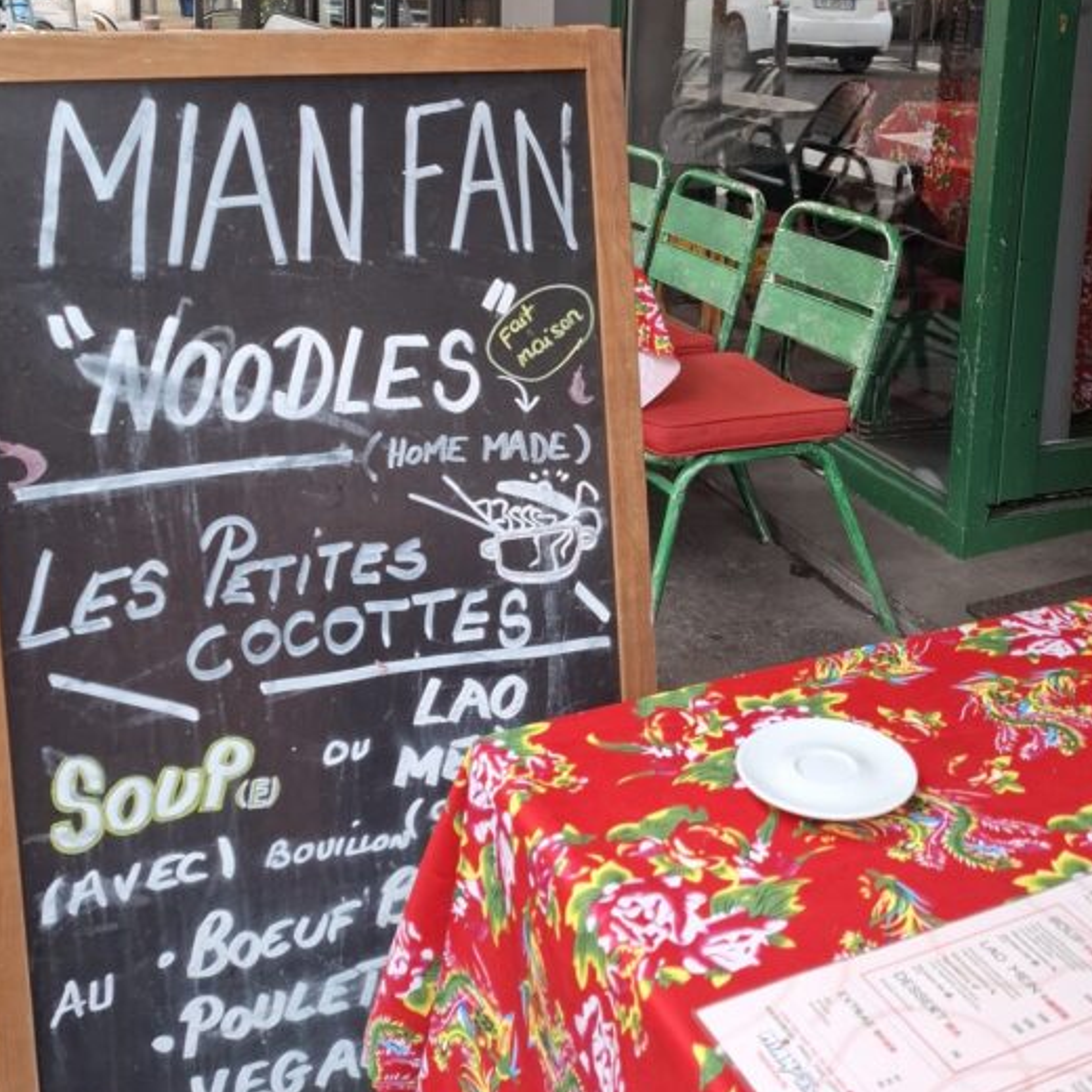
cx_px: 622
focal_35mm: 40
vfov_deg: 40.7
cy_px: 275
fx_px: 1428
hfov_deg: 41.8
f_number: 1.8
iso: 64
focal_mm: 5.54
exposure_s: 1/100
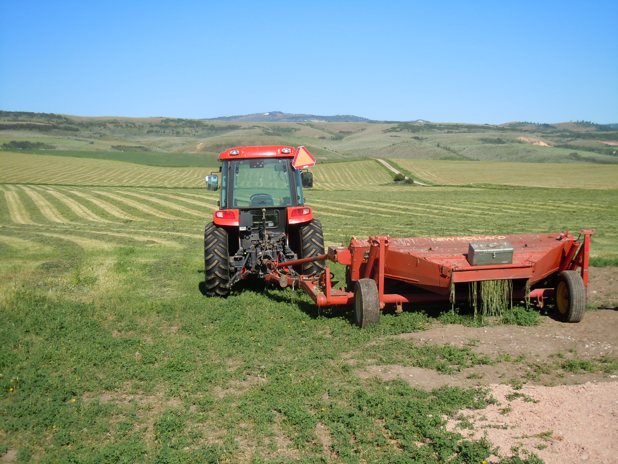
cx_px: 309
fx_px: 928
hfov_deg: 36.8
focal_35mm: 52
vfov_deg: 28.0
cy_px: 232
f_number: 3.9
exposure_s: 1/800
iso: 100
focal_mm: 9.3
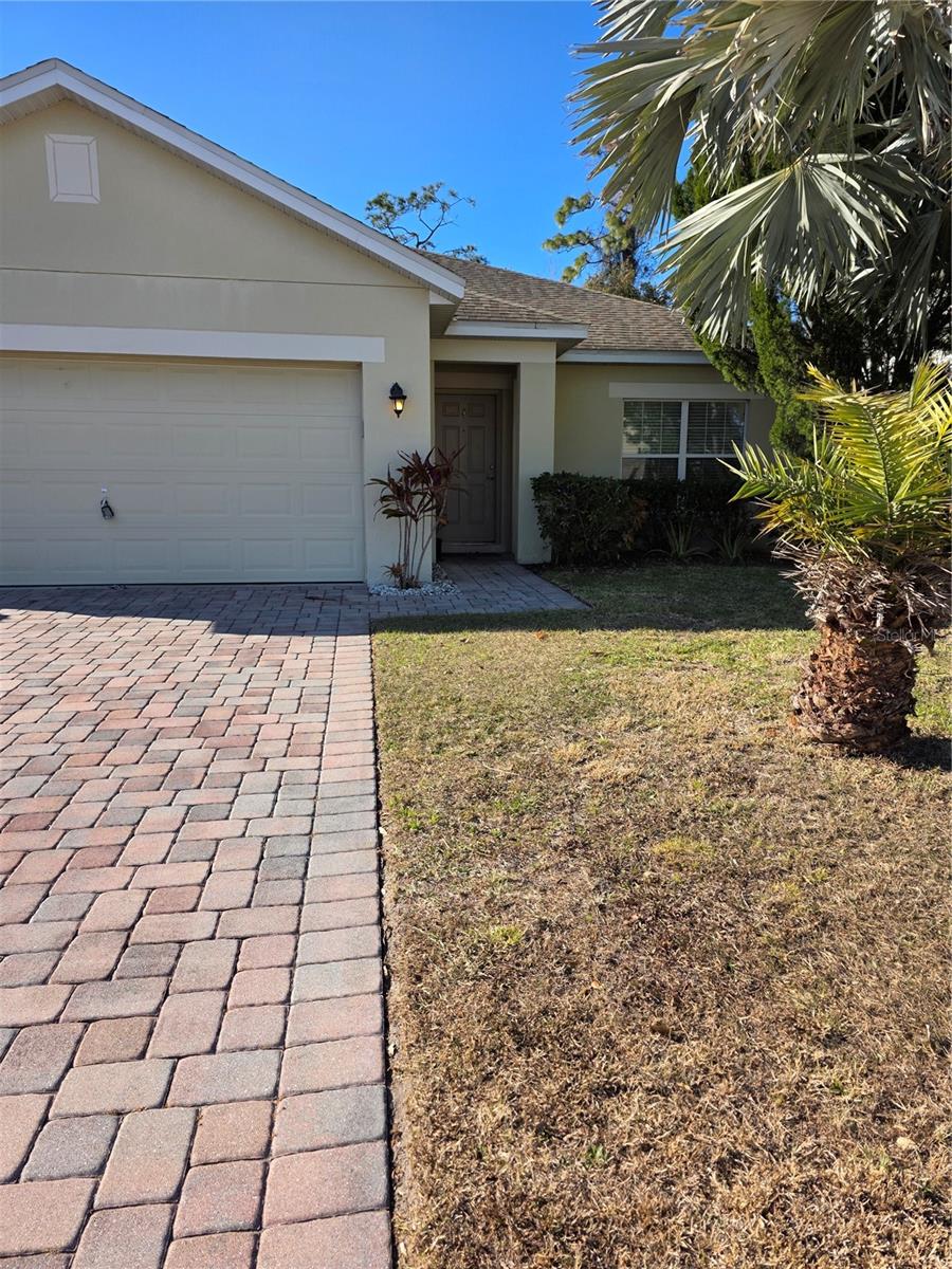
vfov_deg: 73.9
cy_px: 634
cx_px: 476
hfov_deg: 58.9
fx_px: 843
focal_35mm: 23
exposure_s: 1/3282
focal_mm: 6.3
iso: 80
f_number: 1.7
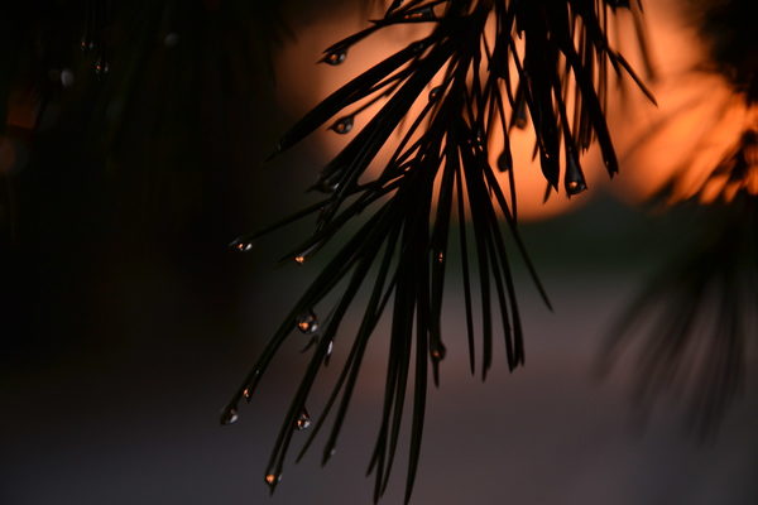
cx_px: 379
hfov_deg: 13.0
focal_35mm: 158
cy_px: 252
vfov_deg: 8.7
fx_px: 3316
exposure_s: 1/30
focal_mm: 105
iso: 200
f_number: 5.6
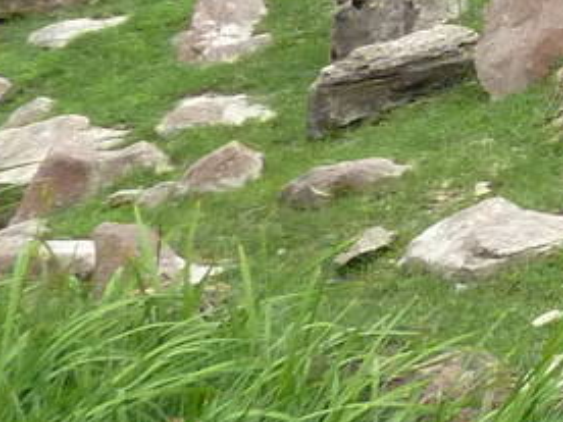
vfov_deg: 9.8
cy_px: -298
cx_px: 1408
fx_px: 2358
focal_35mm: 145
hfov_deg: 11.1
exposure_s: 1/500
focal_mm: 4.1
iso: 250
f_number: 3.3
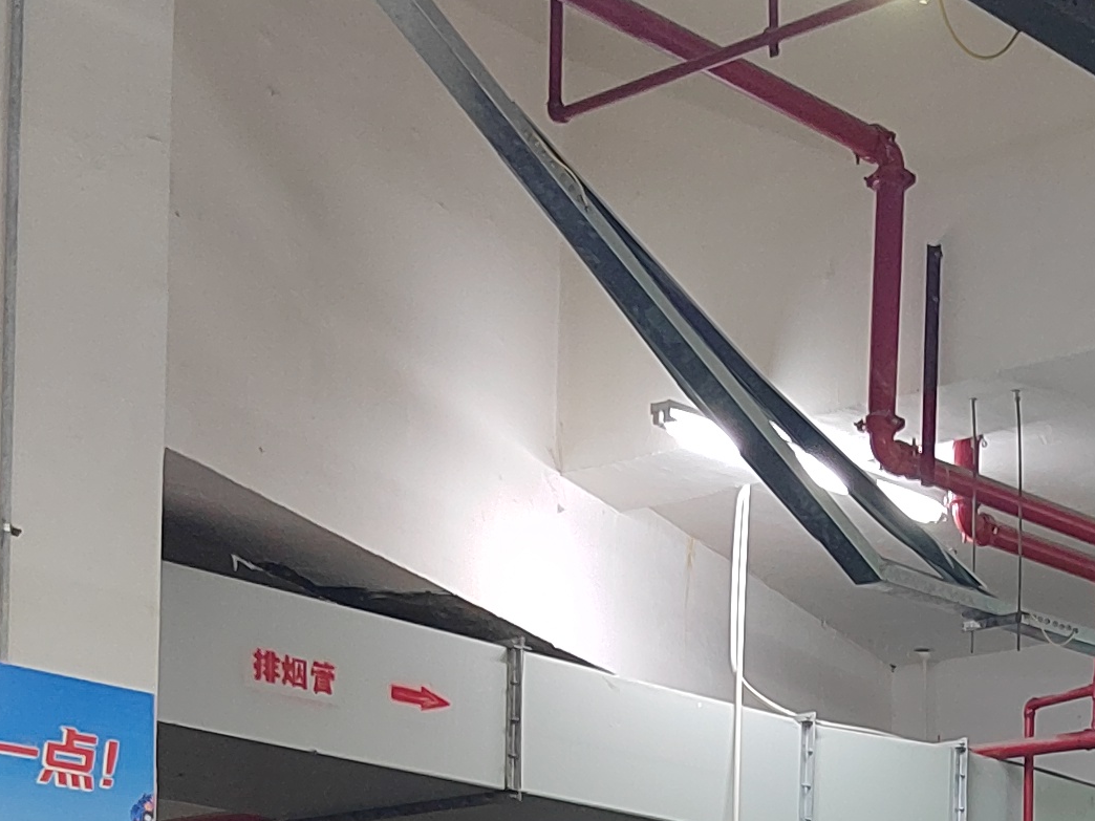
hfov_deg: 22.2
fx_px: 2720
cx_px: 1002
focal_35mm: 86
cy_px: 1275
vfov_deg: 15.6
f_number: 1.9
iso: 1597
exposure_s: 1/50
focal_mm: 5.52
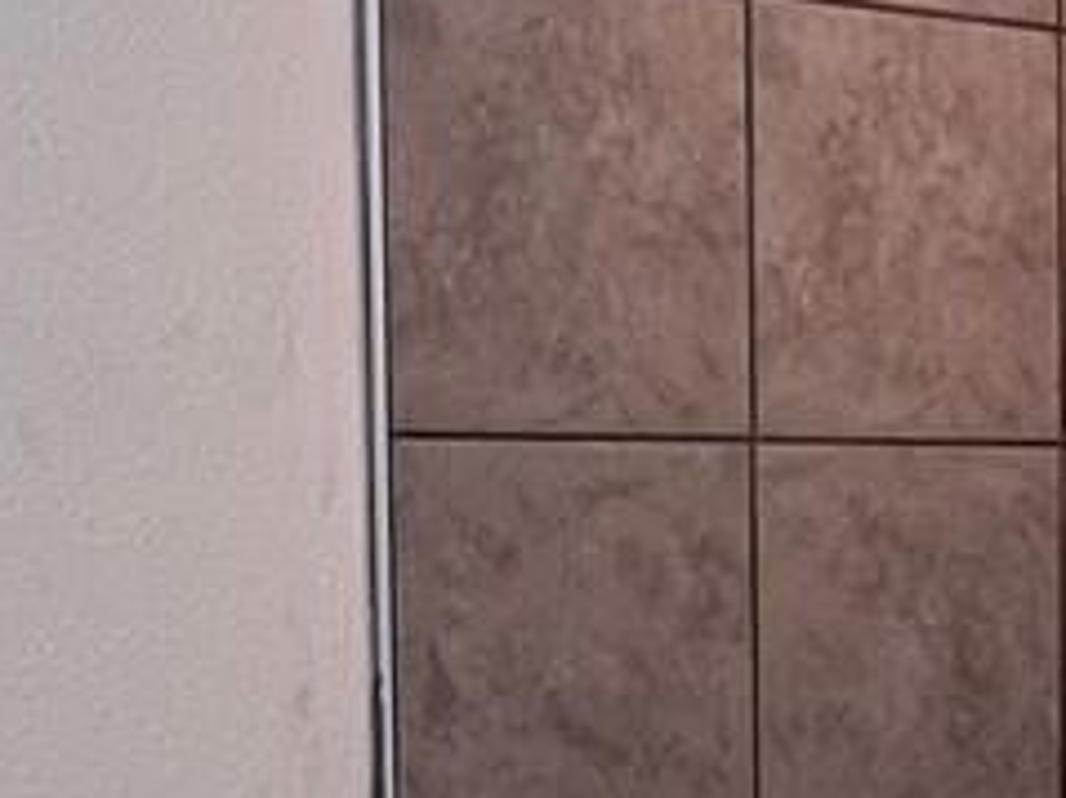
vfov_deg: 16.7
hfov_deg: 22.4
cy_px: 731
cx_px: 308
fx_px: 2678
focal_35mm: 87
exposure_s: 1/120
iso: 125
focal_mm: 1.57
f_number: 1.8
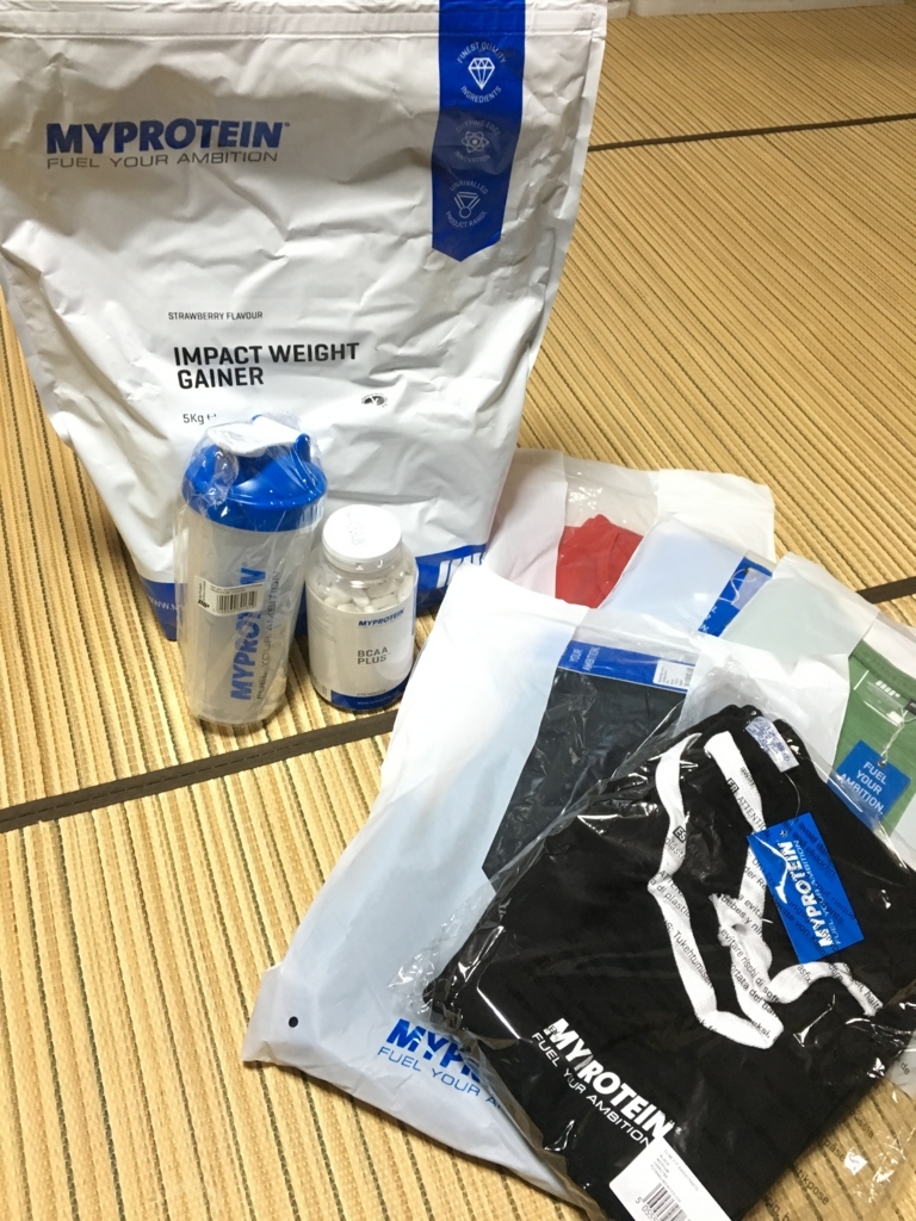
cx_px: 458
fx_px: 1023
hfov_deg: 48.2
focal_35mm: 29
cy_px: 610
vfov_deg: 61.7
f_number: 2.2
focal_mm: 4.15
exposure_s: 1/30
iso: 200
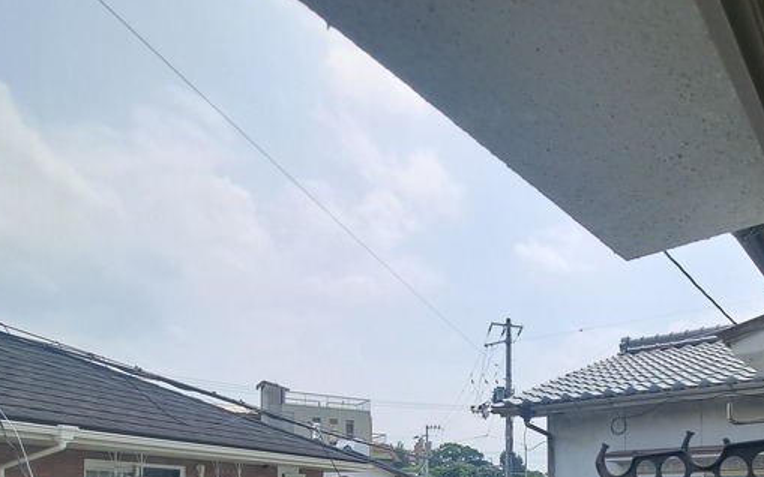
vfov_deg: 40.9
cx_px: 582
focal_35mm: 26
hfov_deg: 65.6
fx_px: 541
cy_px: 488
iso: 50
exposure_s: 1/1678
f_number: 2.2
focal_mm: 1.74
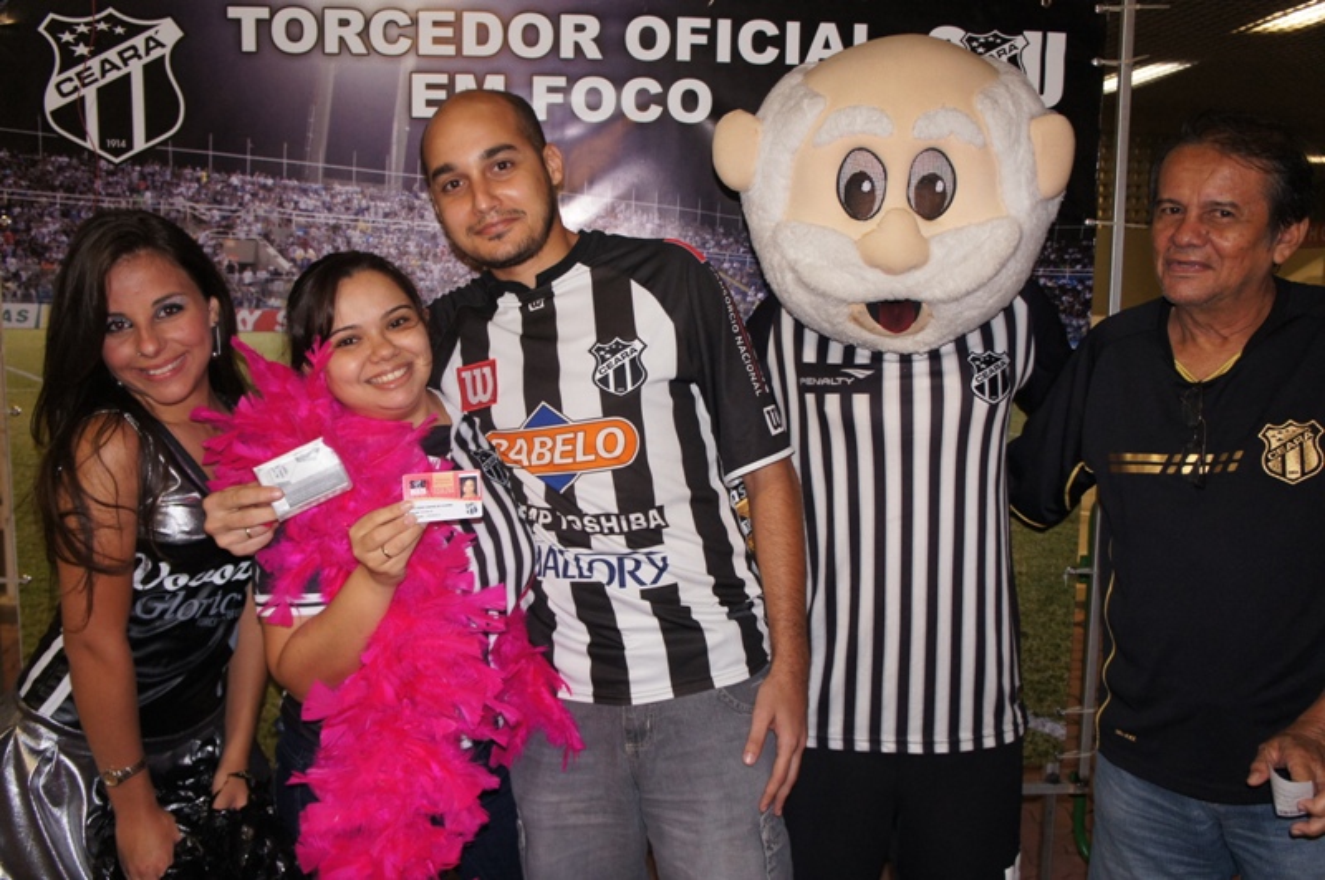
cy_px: 440
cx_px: 662
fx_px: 1158
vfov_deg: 41.6
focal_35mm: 32
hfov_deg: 59.6
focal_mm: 21
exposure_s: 1/60
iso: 800
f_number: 4
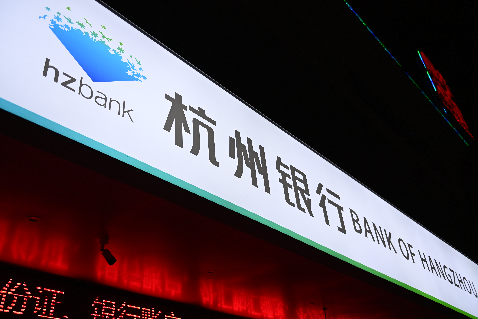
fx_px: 451
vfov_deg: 38.9
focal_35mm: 34
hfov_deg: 55.8
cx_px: 239
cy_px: 160
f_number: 2.8
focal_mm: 34
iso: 320
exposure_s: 1/250
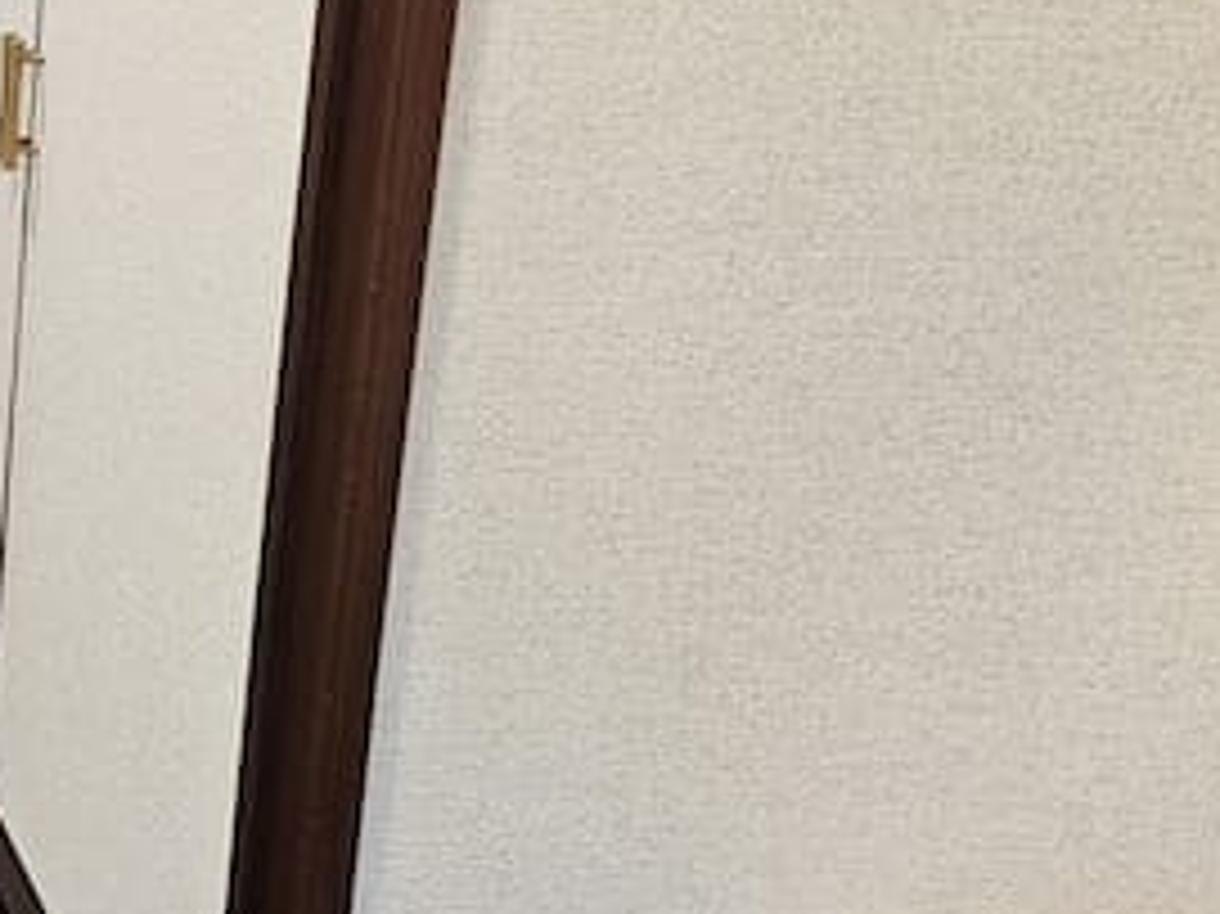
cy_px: 495
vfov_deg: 21.6
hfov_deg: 23.7
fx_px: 2396
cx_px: -531
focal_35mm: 68
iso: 640
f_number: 1.7
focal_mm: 6.3
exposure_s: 1/50
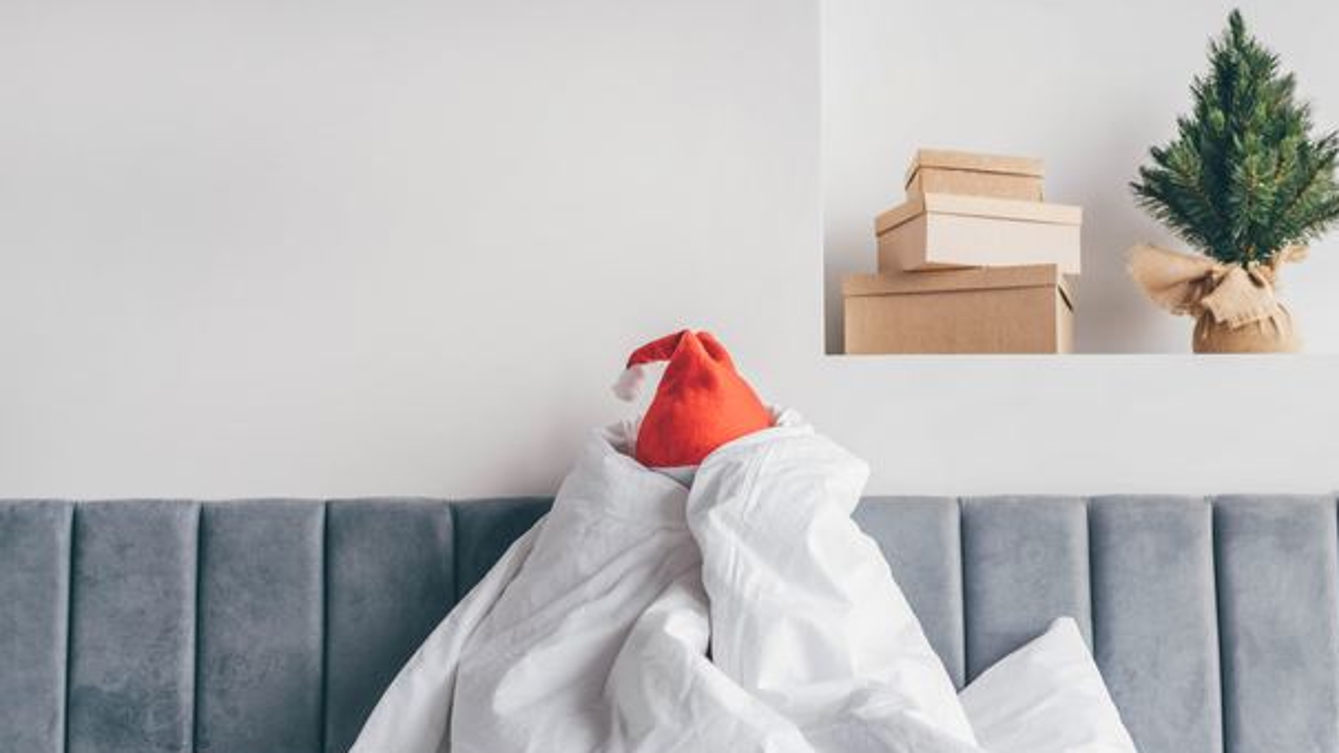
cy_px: 533
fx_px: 2449
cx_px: 624
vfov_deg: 17.4
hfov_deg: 30.6
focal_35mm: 69
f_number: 2.8
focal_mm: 55
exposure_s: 1/80
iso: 250
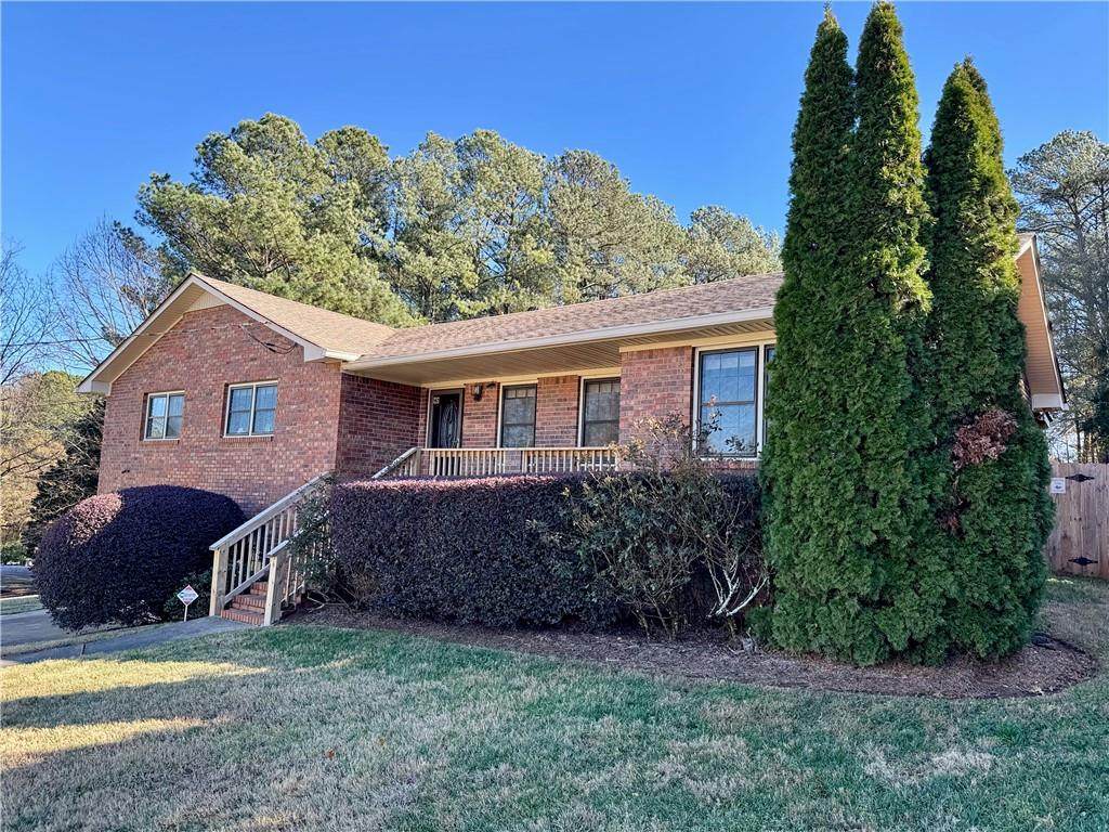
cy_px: 416
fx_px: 769
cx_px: 554
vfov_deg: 56.8
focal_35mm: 24
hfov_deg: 71.6
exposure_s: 1/700
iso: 80
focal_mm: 6.76
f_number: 1.78
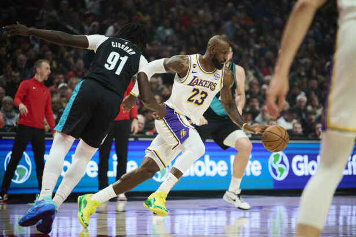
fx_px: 1434
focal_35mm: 145
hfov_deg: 14.2
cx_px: 178
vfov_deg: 9.5
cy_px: 118
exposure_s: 1/1600
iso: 3200
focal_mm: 145
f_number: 2.8
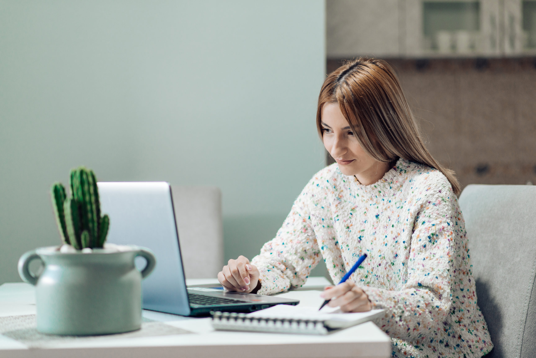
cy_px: 179
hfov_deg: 23.9
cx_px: 268
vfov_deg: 16.1
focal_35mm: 85
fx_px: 1266
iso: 400
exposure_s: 1/80
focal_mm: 85
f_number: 1.8
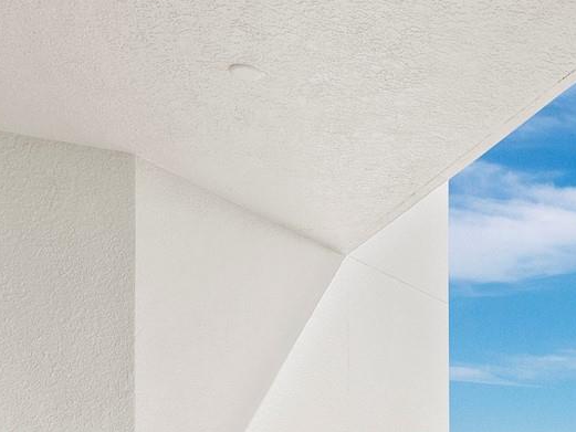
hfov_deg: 39.5
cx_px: 553
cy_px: 451
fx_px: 716
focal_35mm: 43
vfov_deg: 30.7
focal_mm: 7
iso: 400
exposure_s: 1/250
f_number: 11
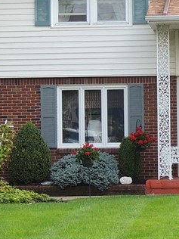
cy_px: 119
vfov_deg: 12.2
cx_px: 196
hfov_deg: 9.1
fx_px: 1117
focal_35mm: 162
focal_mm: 8.9
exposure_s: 1/125
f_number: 3.6
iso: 100
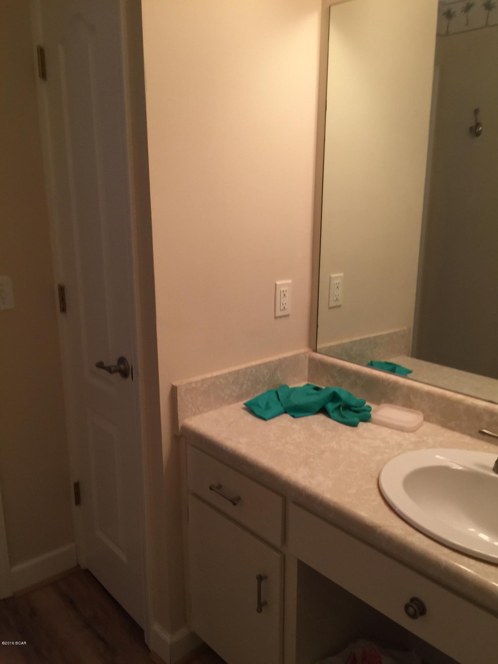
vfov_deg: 61.7
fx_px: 556
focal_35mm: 29
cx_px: 249
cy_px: 332
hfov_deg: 48.2
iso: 32
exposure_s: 1/15
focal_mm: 4.15
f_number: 2.2
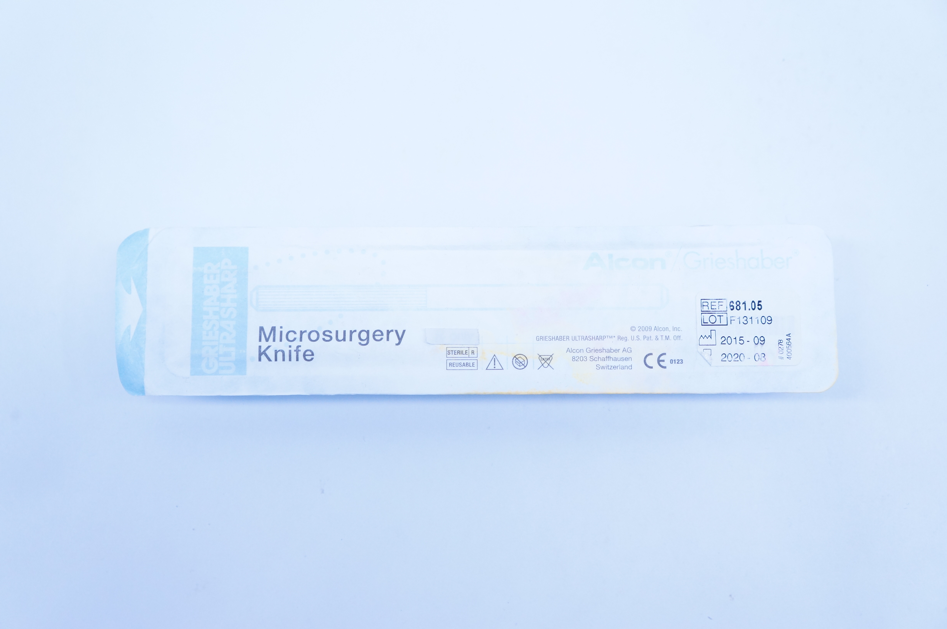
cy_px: 314
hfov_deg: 45.0
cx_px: 474
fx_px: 1143
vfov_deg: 30.8
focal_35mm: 44
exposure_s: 1/250
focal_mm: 29
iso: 800
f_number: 4.5
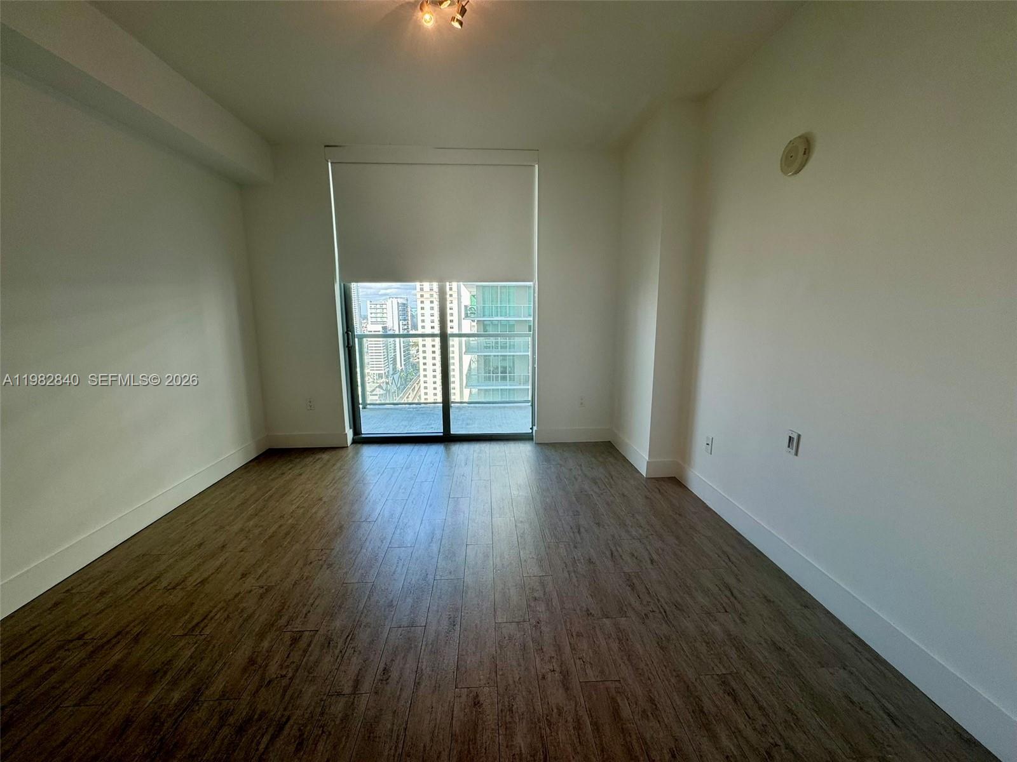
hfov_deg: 102.1
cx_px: 508
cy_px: 381
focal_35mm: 14
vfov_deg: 85.7
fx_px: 411
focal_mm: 2.22
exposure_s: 1/167
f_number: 2.2
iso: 40
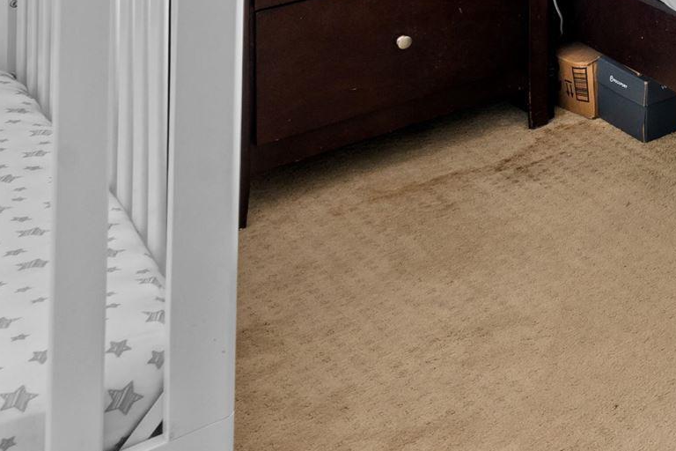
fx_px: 1202
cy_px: -431
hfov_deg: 20.2
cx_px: 1278
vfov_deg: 16.5
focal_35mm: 64
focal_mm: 16
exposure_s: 1.6
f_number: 9
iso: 100
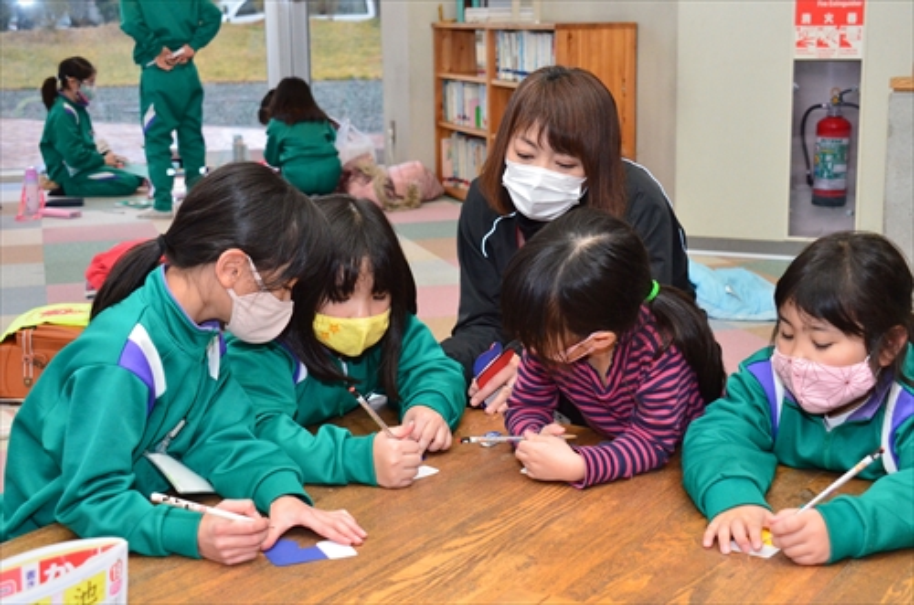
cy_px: 302
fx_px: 1330
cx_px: 457
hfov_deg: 37.9
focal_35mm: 52
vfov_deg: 25.6
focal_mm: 35
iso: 3200
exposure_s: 1/250
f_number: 5.6
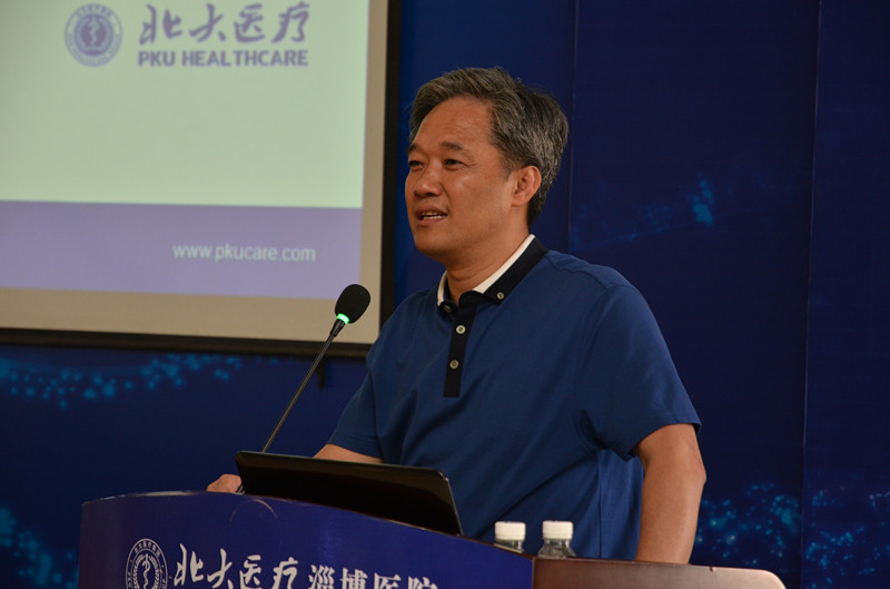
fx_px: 2959
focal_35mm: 120
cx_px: 445
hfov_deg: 17.1
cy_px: 294
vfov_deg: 11.4
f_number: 5.6
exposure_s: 1/60
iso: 800
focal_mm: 80
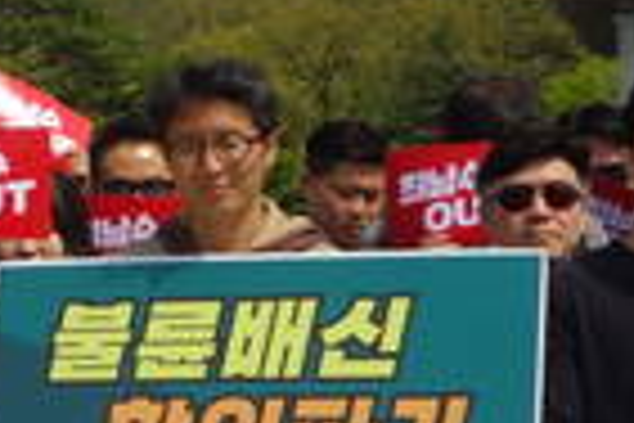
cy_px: 308
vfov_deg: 6.9
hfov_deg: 10.0
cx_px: -414
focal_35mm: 198
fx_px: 3487
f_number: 10
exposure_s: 1/200
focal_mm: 15.28
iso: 125
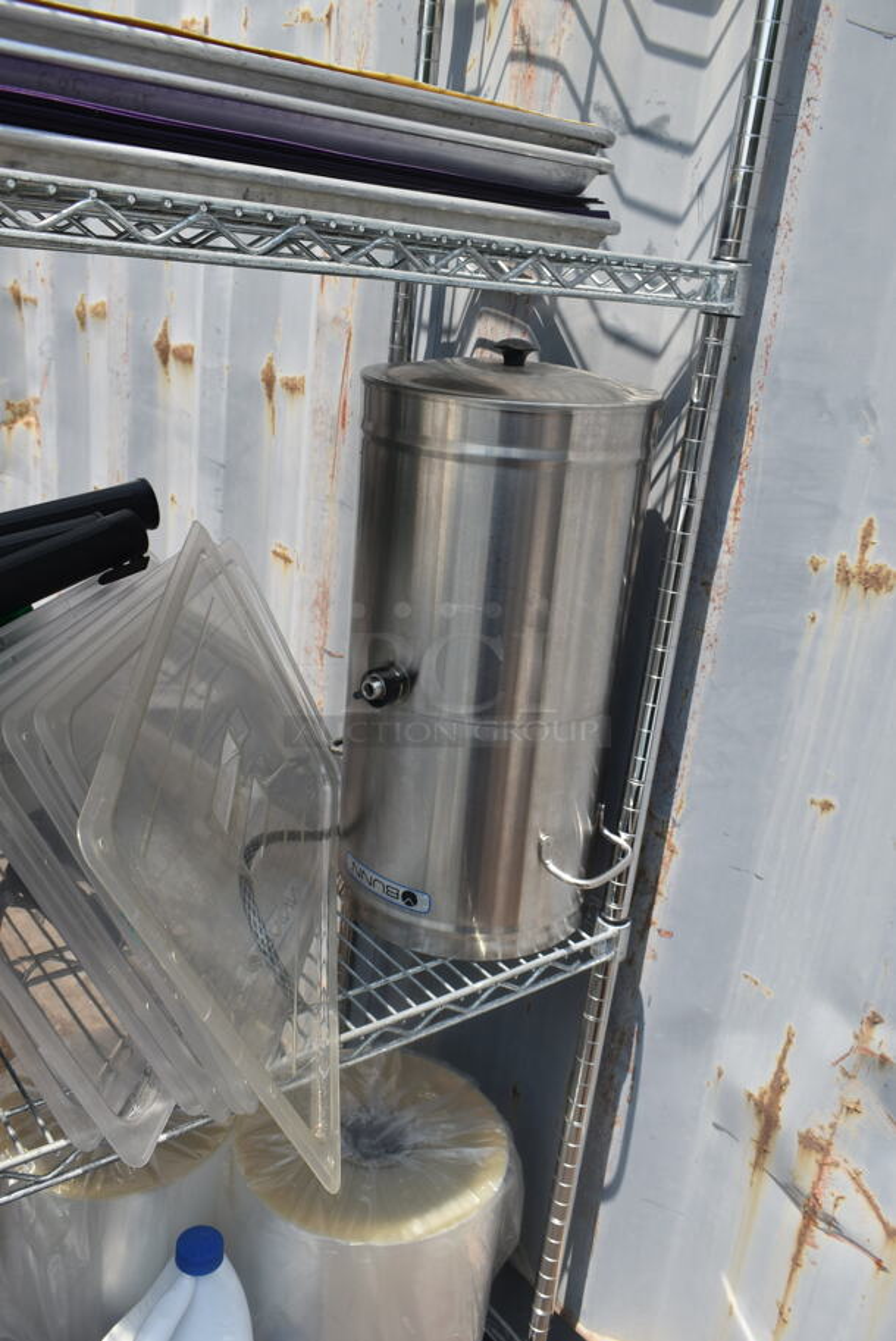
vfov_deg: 61.9
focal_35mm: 30
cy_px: 670
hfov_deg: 43.7
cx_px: 448
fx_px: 1118
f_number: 8
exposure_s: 1/250
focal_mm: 20
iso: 125
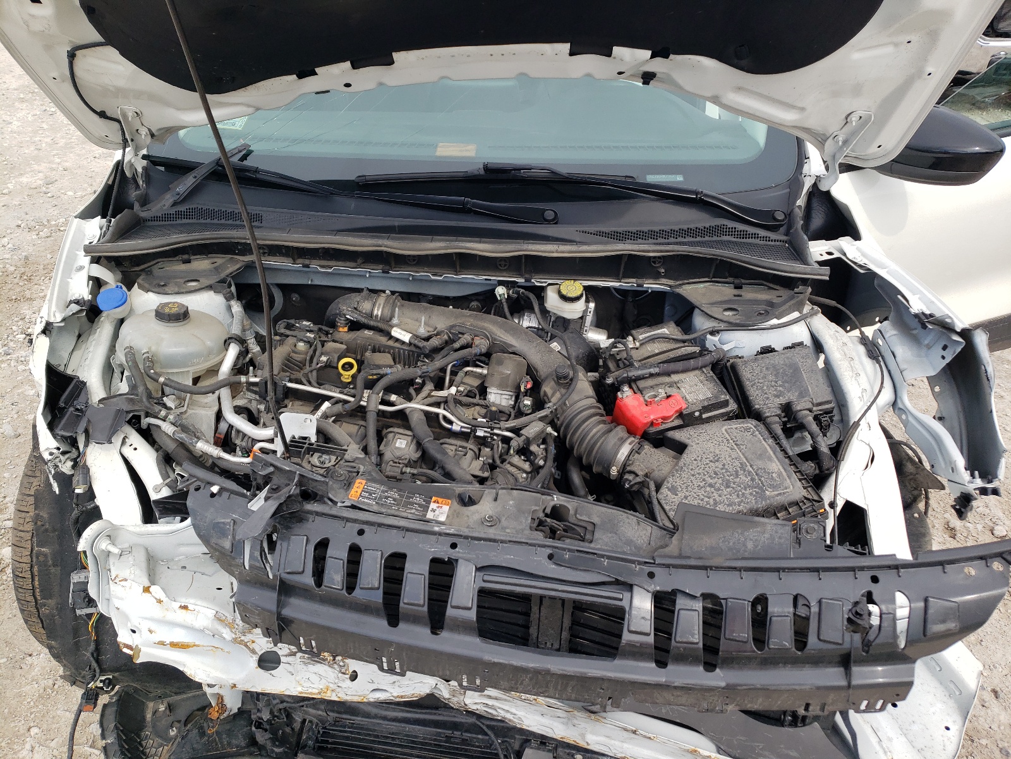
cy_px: 380
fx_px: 759
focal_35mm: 26
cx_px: 506
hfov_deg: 67.3
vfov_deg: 53.1
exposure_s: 1/1250
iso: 50
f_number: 1.5
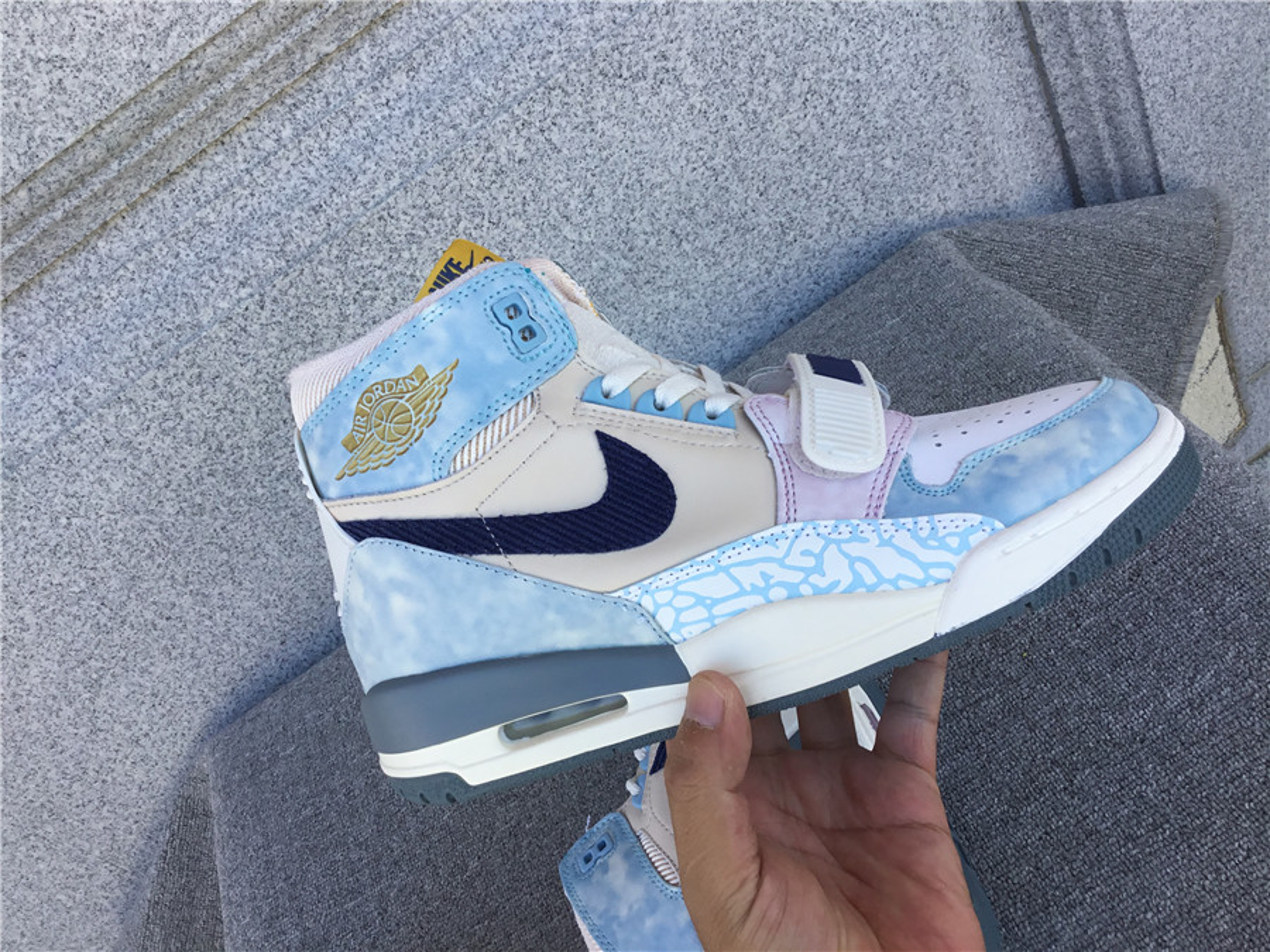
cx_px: 635
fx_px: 1137
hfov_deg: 58.4
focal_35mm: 31
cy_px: 476
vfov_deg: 45.4
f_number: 2.4
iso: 25
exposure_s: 1/195
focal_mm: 3.3
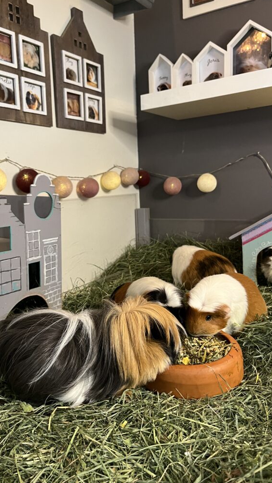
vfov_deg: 66.1
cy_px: 244
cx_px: 107
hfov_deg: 40.0
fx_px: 372
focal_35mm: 29
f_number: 1.6
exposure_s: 1/50
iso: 400
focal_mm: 5.1
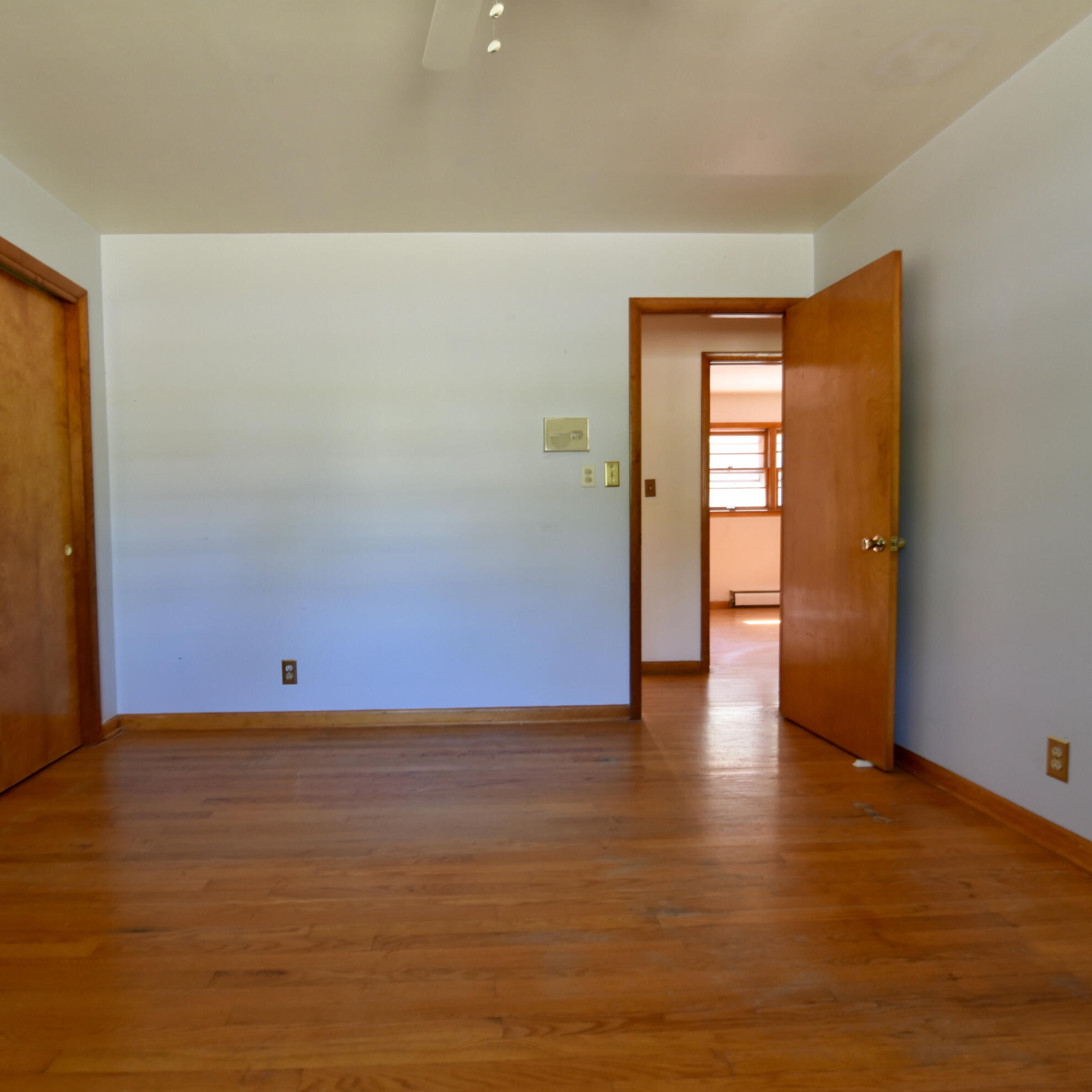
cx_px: 469
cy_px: 548
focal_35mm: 18
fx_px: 642
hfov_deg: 80.3
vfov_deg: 80.7
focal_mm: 14
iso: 800
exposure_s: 1/8
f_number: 11
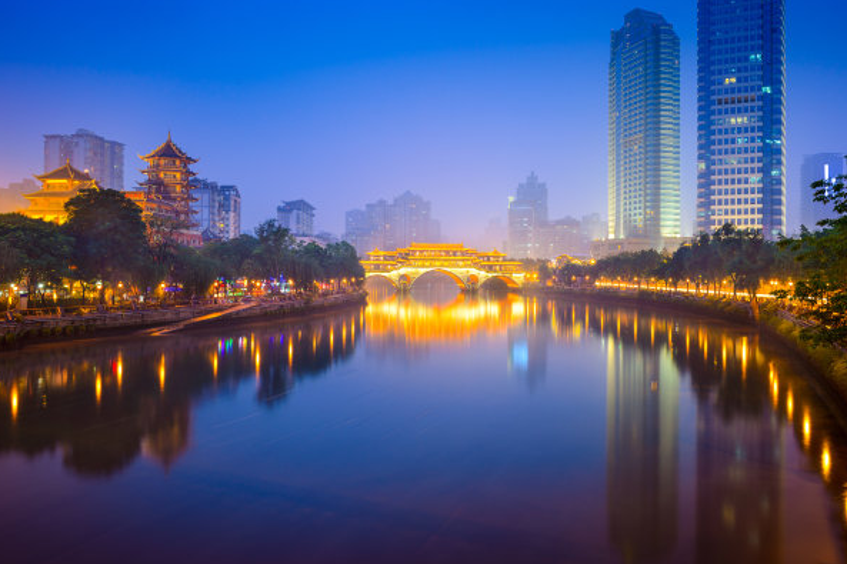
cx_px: 419
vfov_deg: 41.1
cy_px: 274
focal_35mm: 32
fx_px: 753
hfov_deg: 58.7
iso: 100
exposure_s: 15
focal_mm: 31
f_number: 8
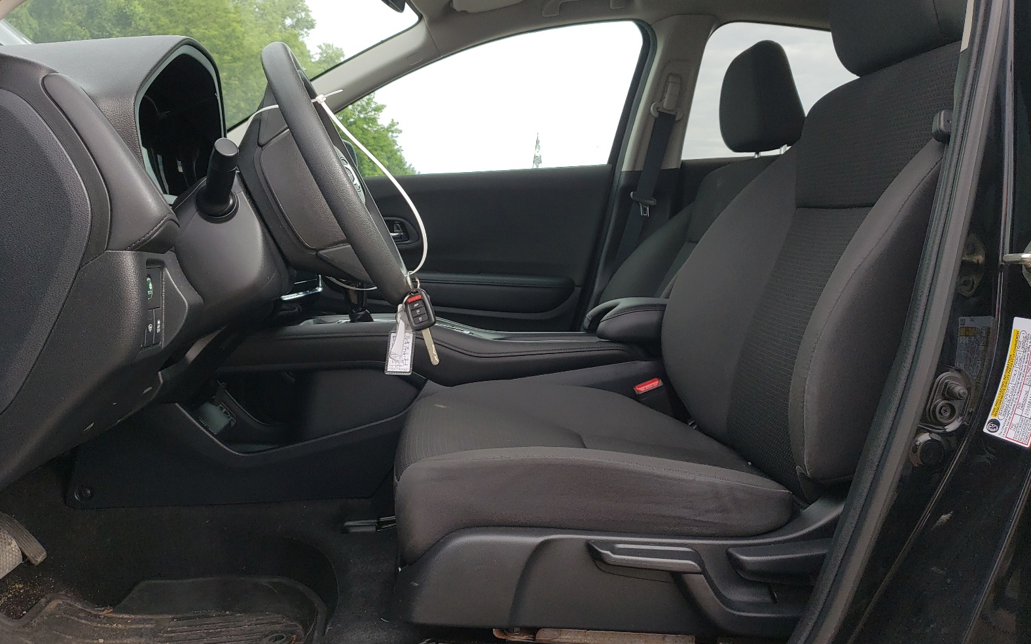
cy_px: 270
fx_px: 787
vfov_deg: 44.4
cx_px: 512
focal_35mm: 28
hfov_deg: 66.5
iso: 50
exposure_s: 1/357
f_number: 1.5
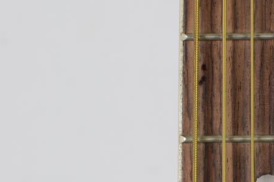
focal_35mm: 149
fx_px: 1135
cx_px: 270
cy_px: 189
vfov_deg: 9.1
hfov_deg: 13.6
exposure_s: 1/125
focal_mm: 35
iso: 100
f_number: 9
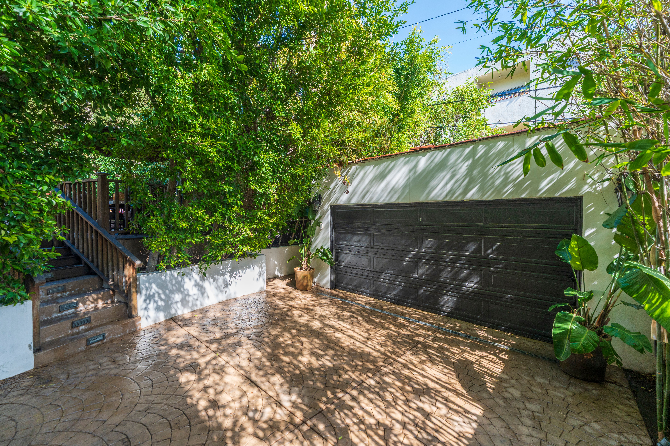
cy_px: 223
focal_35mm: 14
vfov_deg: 81.2
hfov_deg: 104.3
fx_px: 261
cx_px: 335
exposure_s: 1/100
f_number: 7.1
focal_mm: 14
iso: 250
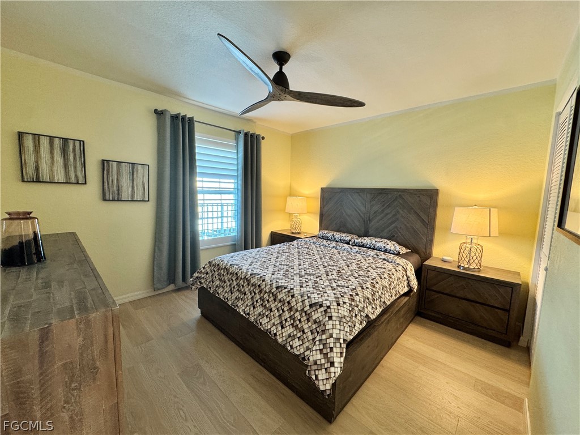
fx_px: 235
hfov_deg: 102.1
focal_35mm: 14
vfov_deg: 85.7
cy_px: 218
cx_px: 290
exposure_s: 1/60
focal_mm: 2.22
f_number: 2.2
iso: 200
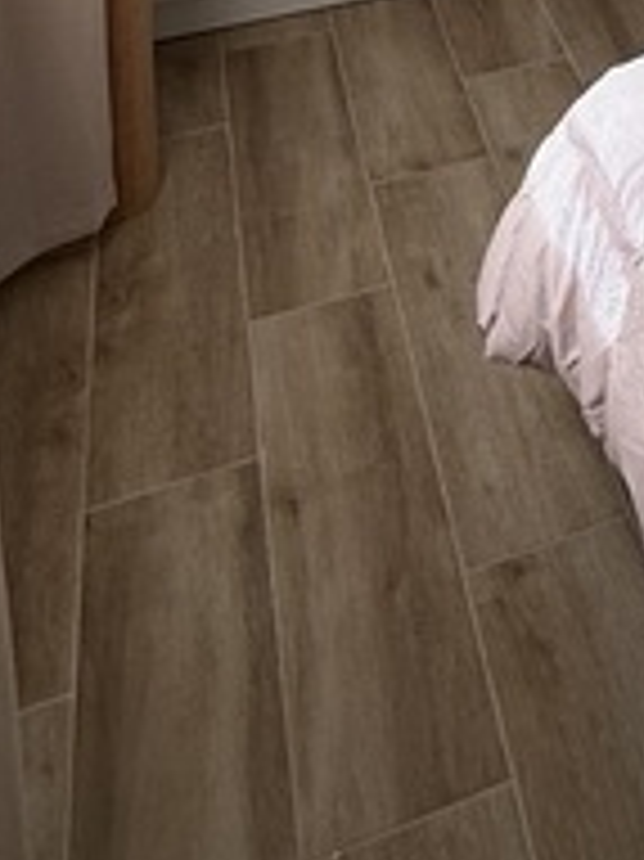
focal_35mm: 49
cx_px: 567
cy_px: -556
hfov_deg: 28.6
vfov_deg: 24.8
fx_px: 1217
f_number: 2.2
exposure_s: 1/185
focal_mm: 2.22
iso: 50
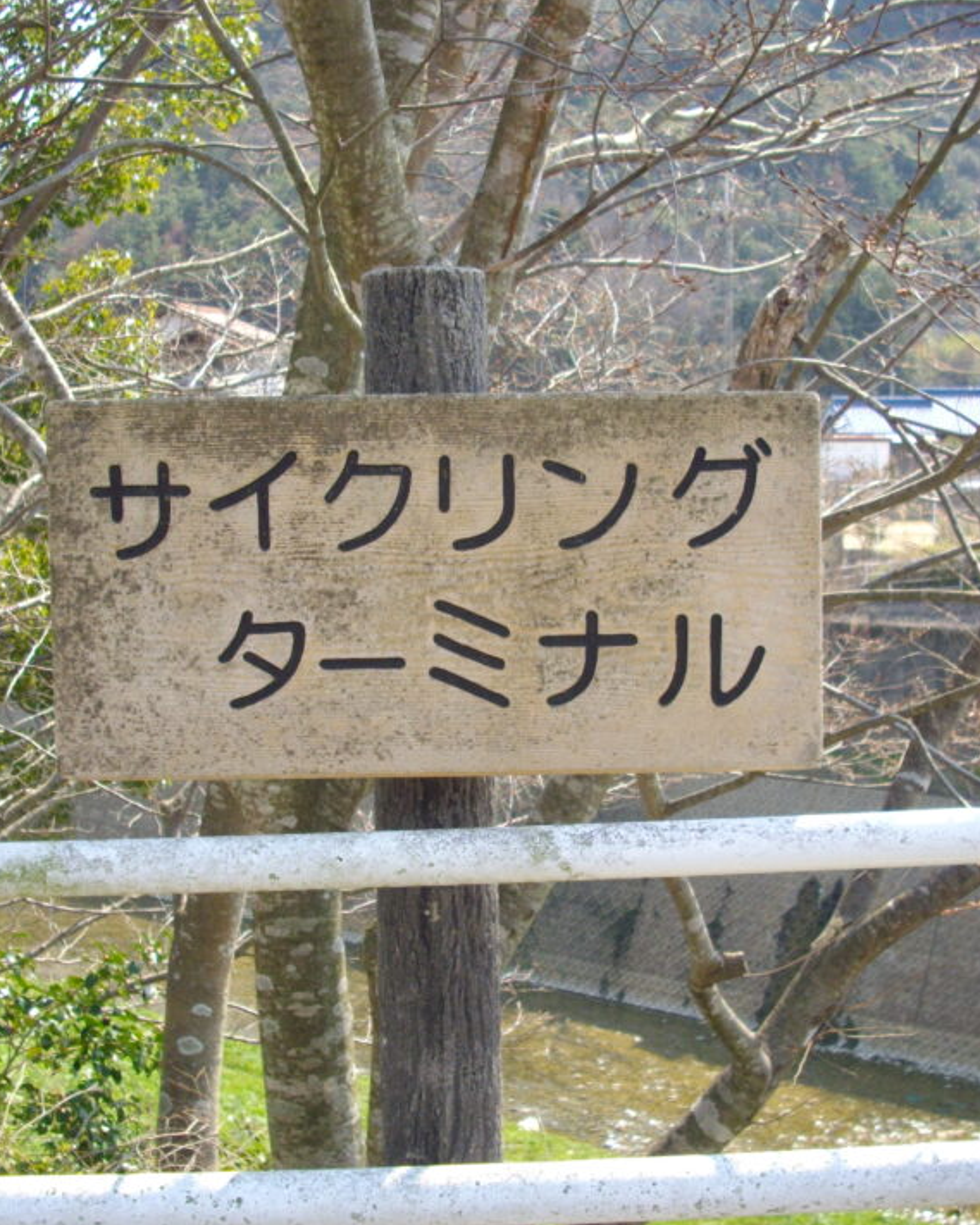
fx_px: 1885
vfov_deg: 36.0
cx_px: 434
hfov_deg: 29.1
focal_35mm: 52
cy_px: 620
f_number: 2.8
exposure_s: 1/320
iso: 100
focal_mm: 6.2
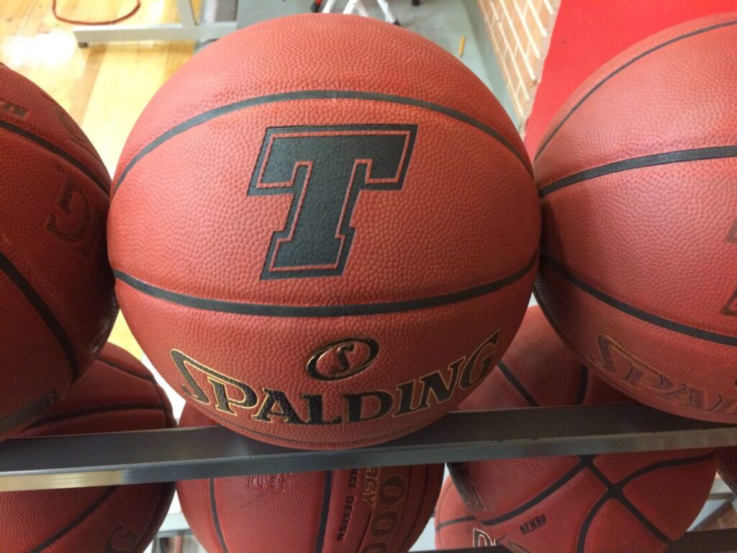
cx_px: 368
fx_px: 617
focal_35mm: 29
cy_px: 276
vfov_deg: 48.2
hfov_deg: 61.7
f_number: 2.2
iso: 320
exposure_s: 1/15
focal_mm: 4.15
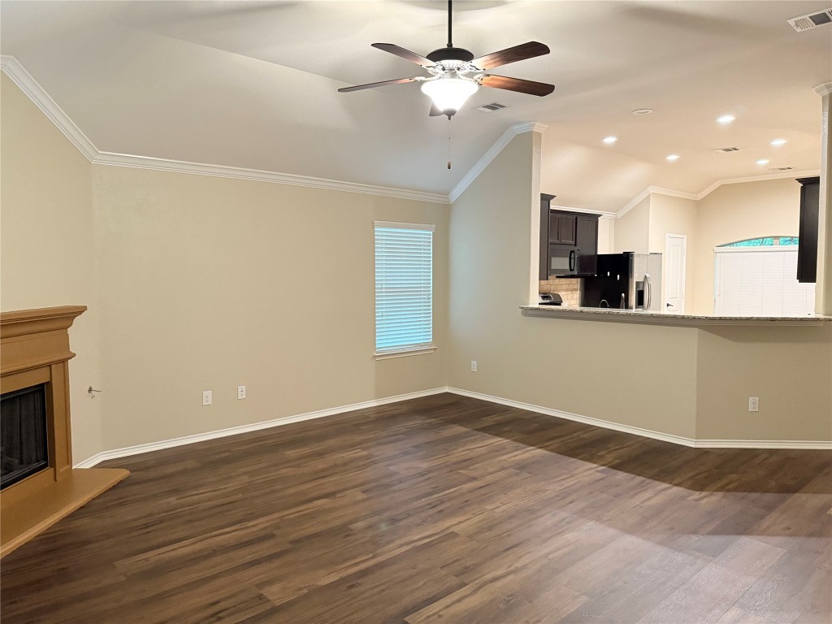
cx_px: 416
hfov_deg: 71.6
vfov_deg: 56.8
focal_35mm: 24
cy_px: 312
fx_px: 577
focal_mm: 6.76
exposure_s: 1/60
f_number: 1.78
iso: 640
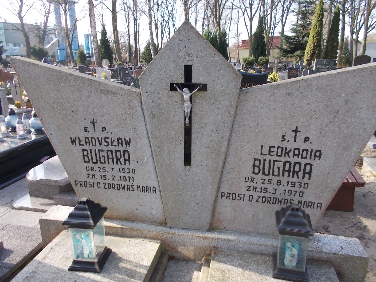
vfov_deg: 53.1
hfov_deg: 67.3
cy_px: 141
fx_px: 282
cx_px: 188
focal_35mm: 26
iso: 80
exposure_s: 1/200
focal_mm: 4.6
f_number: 3.2
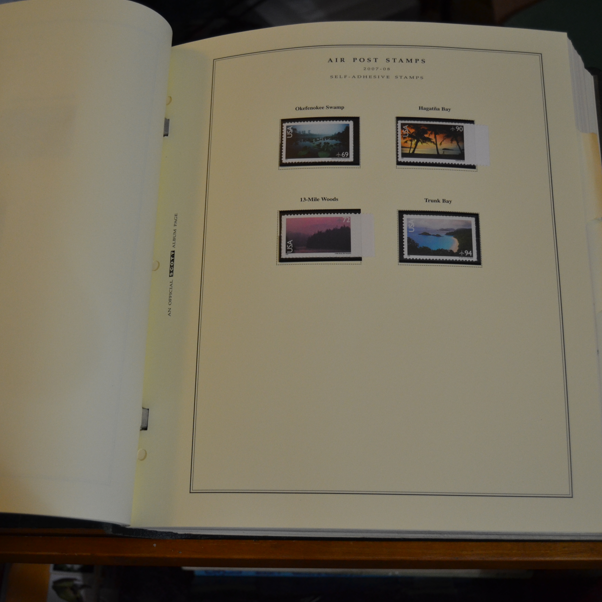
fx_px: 905
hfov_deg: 36.8
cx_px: 275
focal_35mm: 46
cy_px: 301
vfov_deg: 36.8
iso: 800
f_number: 3.8
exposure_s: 1/60
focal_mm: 24
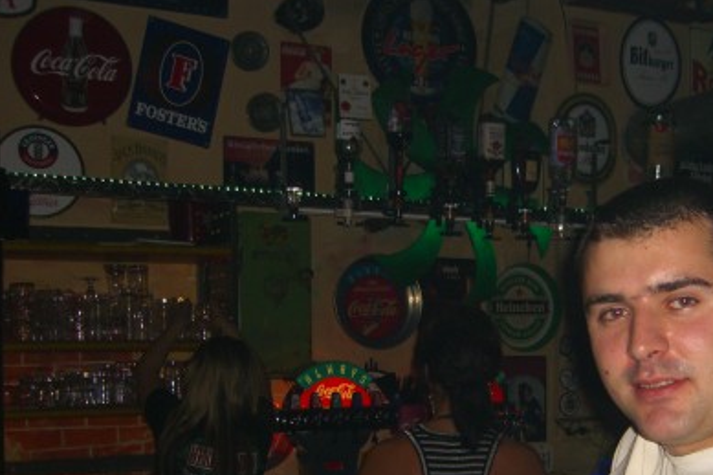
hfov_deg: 32.4
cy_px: 398
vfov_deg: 21.9
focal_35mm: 61
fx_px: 1208
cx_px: 521
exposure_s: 1/60
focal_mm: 7.9
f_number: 2.8
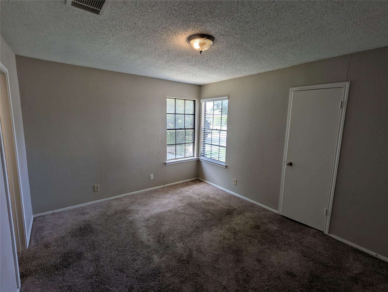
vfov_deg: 78.2
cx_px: 194
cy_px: 146
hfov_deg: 94.4
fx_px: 180
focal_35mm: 16
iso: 53
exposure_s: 1/124
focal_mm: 2.35
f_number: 2.2
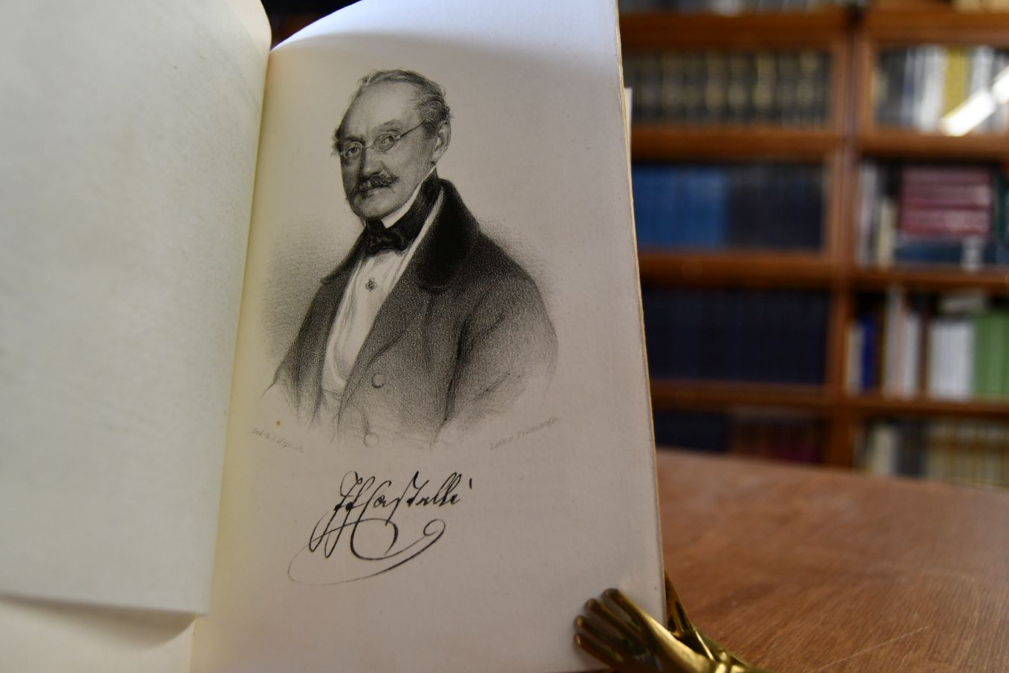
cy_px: 341
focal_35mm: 34
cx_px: 498
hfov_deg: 55.8
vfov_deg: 38.9
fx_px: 953
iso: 800
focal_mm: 22
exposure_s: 1/125
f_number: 3.5
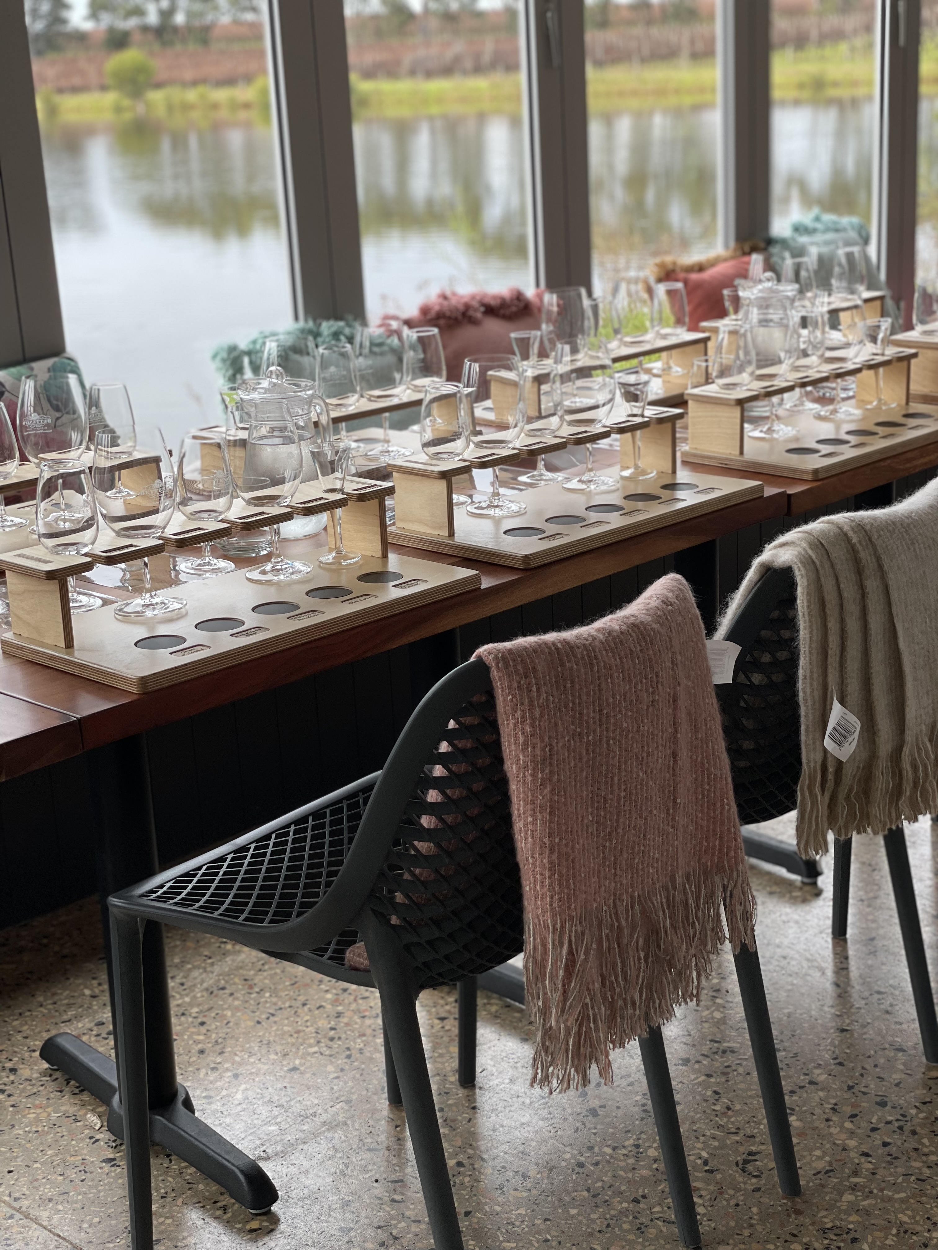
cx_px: 469
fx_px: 1879
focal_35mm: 52
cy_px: 625
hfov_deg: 28.0
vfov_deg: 36.8
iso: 25
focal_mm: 6
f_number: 2
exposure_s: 1/124
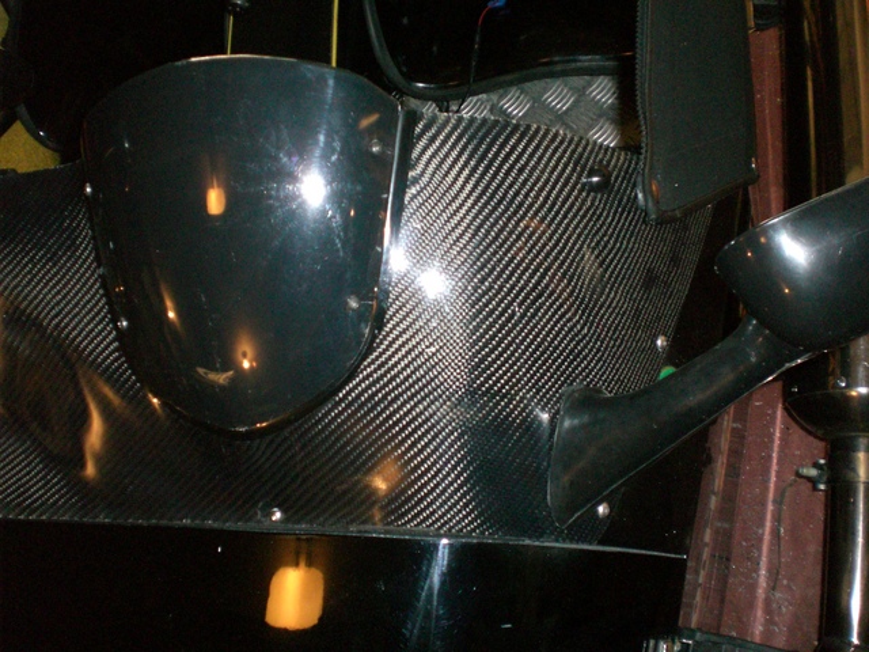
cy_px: 326
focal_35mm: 38
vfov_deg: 37.7
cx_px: 434
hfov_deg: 49.0
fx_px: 954
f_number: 3.1
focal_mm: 6.3
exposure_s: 1/60
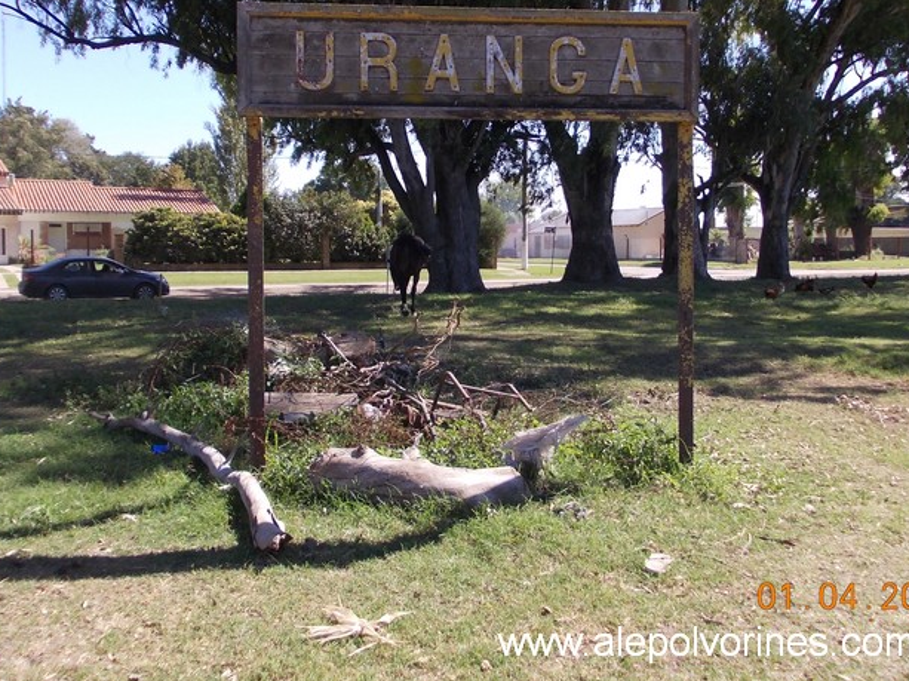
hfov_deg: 52.7
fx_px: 919
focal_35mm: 35
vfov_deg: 40.5
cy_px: 272
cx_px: 451
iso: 80
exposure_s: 1/160
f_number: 5.4
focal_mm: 4
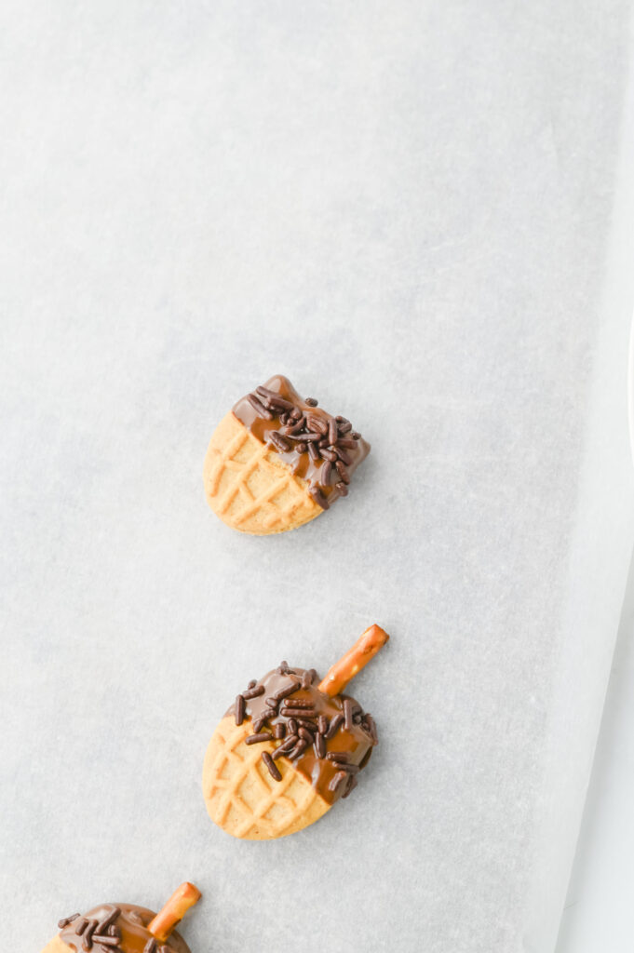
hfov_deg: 26.9
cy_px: 476
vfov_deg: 39.6
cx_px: 317
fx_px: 1323
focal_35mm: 50
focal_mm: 50
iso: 320
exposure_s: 1/100
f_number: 6.3
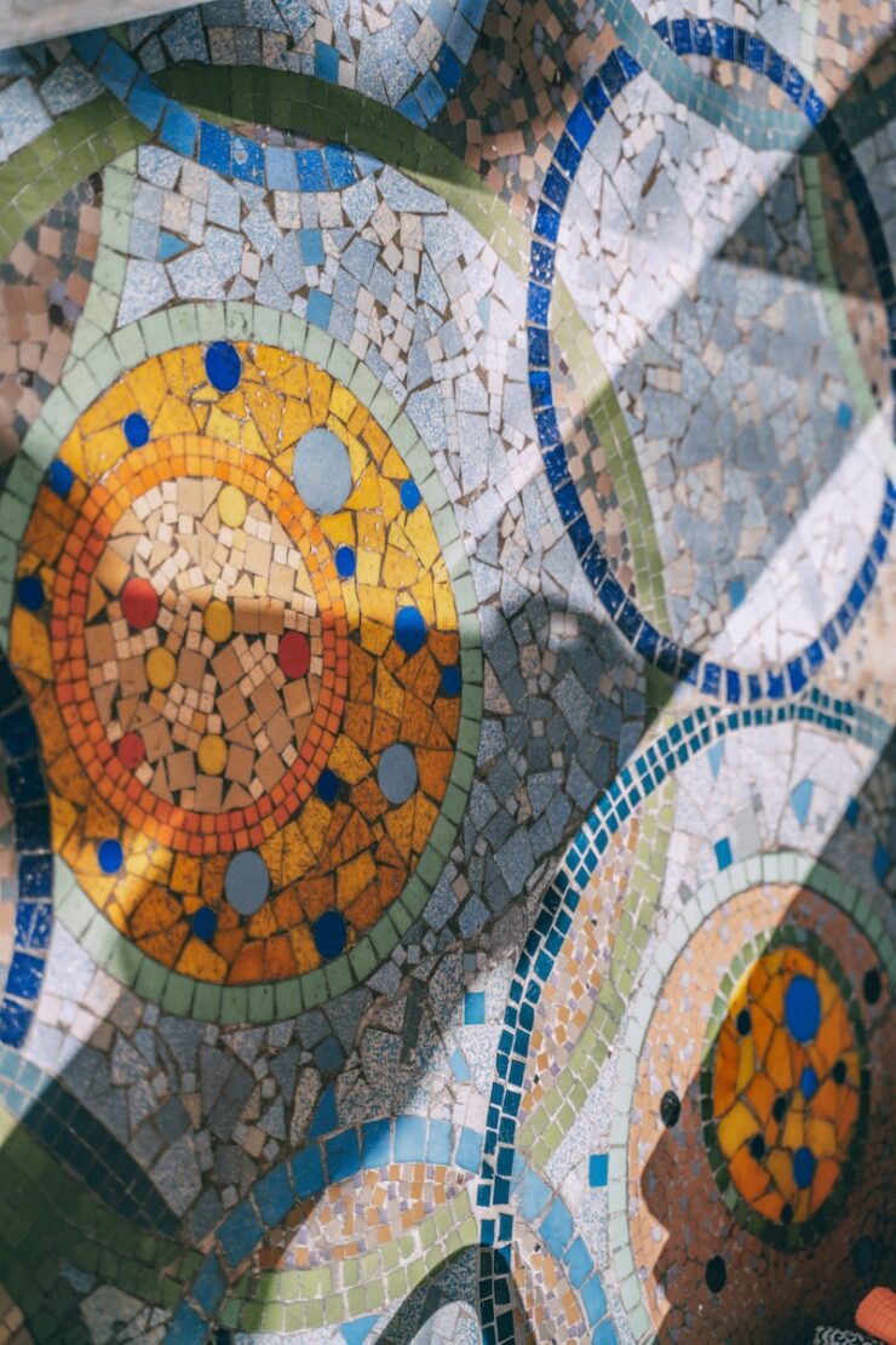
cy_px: 672
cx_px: 448
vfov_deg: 27.0
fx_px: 2800
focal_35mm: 75
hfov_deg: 18.2
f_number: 2.8
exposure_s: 1/640
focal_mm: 75
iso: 100
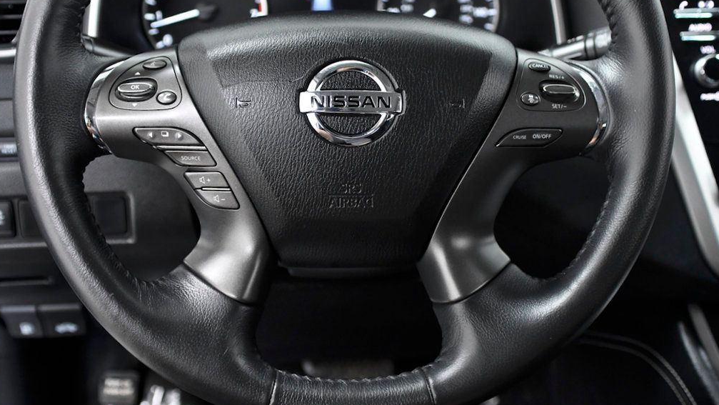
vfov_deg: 24.4
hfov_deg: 42.1
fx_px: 934
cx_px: 356
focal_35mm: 49
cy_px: 190
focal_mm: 31
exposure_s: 1/320
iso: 2500
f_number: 3.5
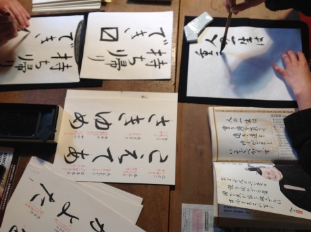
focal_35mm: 37
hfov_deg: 50.2
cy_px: 113
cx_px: 155
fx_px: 332
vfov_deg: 38.5
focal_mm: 4.28
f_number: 2.4
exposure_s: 1/15
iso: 50
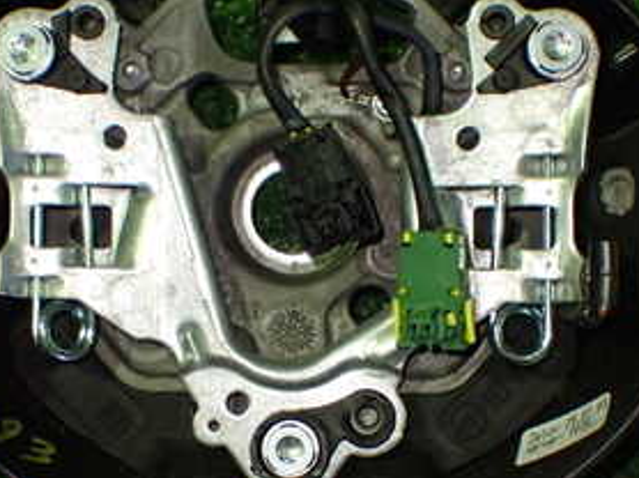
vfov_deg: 15.5
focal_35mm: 95
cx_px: 294
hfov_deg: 20.7
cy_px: 349
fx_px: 1752
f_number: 2.9
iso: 800
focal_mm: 7.84
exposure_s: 1/50
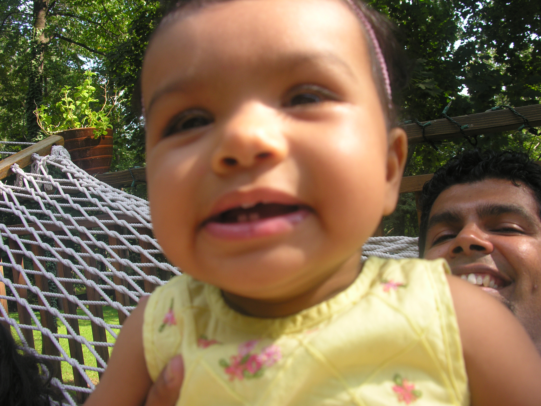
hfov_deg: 52.6
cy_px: 203
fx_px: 547
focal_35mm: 35
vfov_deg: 40.7
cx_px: 270
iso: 50
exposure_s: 1/91.8
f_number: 4
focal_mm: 8.9
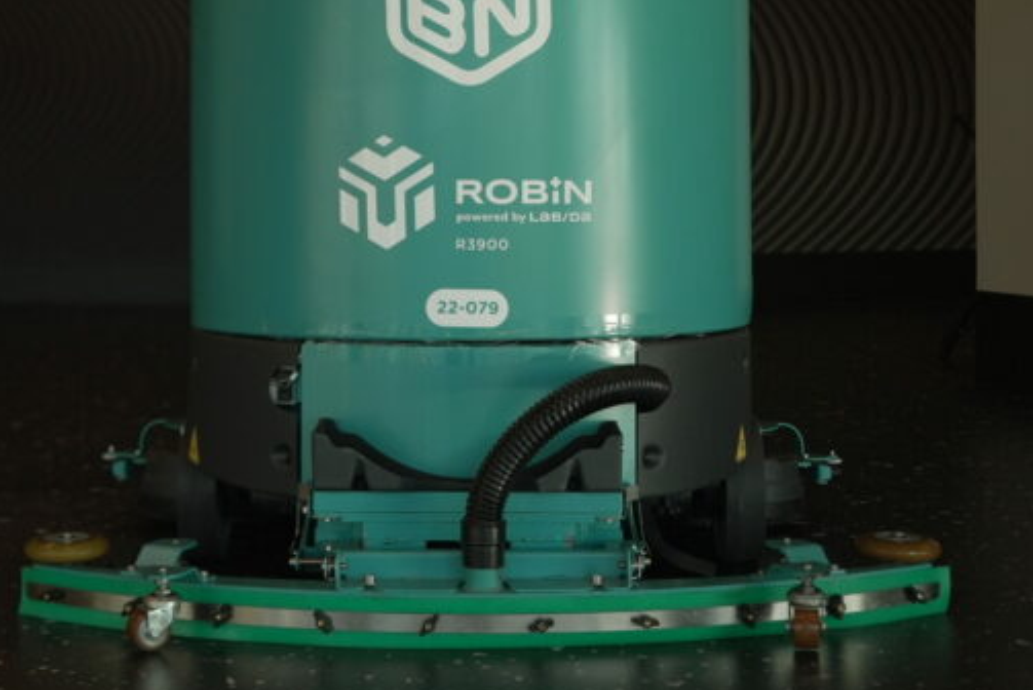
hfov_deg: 34.4
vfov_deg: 23.2
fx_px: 1665
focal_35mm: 58
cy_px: 178
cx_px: 450
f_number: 4
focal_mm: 38
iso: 1000
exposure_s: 1/1250
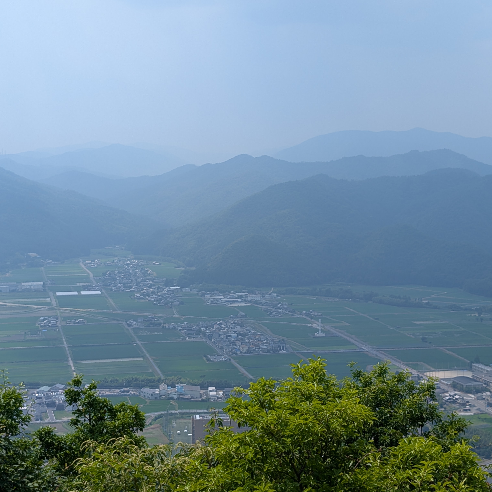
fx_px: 933
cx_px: 203
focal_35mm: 58
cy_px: 245
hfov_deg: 29.5
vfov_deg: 29.6
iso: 22
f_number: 1.68
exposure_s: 1/1748
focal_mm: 6.9
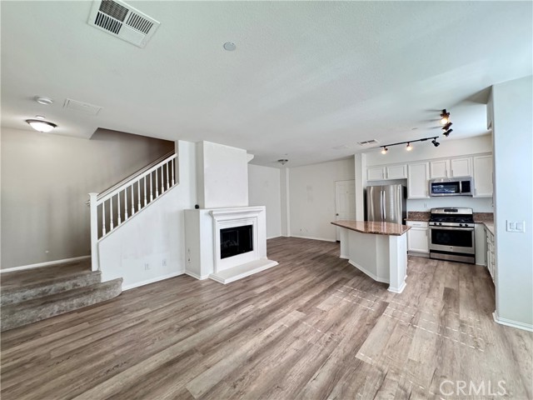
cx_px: 266
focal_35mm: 14
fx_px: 216
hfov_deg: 102.1
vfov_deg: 85.7
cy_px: 200
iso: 320
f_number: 2.2
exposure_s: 1/120
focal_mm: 2.22
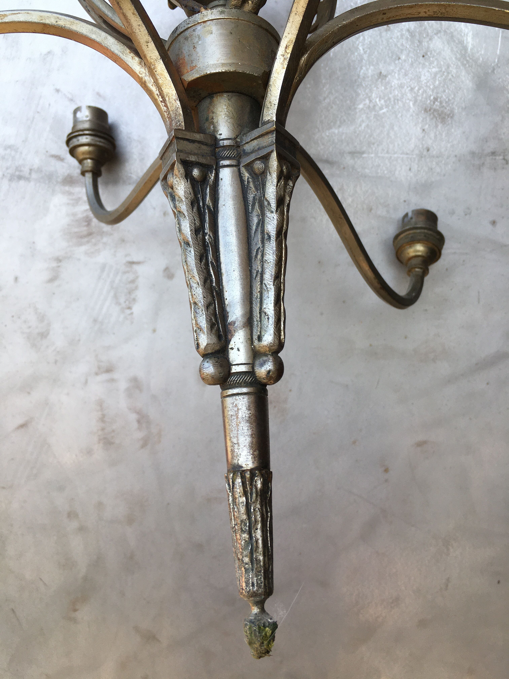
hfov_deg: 48.2
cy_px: 340
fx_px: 569
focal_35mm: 29
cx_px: 254
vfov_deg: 61.7
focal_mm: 4.15
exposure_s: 1/427
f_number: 2.2
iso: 25
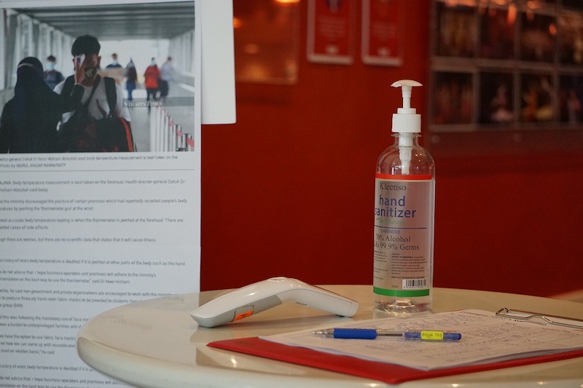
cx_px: 292
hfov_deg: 24.6
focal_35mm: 82
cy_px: 194
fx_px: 1336
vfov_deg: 16.5
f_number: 4.5
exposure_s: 1/160
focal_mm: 55
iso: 1600
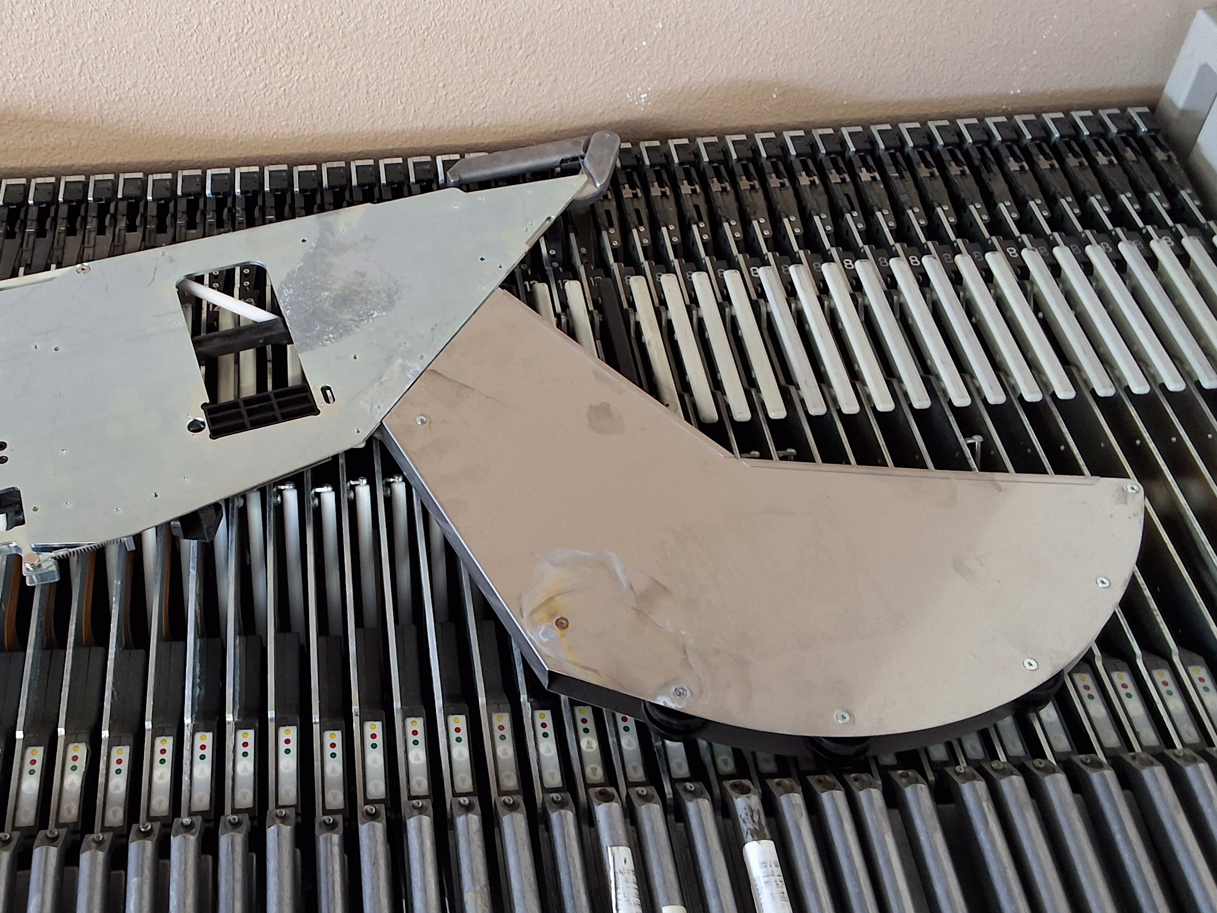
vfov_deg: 36.8
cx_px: 387
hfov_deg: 46.9
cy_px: 406
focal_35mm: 39
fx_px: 1371
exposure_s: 1/30
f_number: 1.9
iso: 200
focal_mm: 2.91
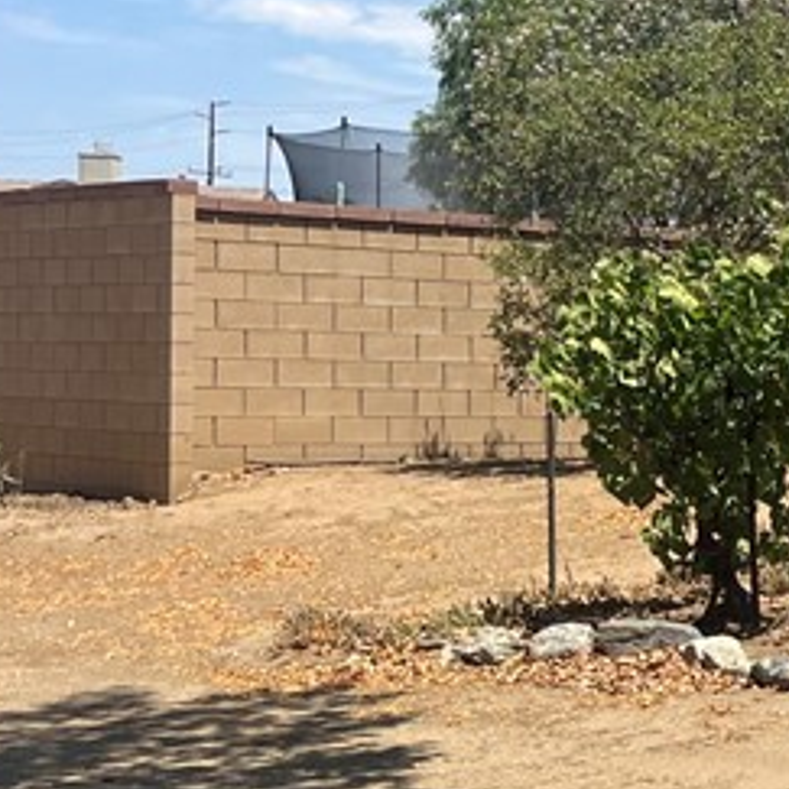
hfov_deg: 15.0
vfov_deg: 17.9
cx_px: 1510
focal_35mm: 97
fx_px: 2501
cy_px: 390
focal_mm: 5.1
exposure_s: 1/3413
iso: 50
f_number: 1.6
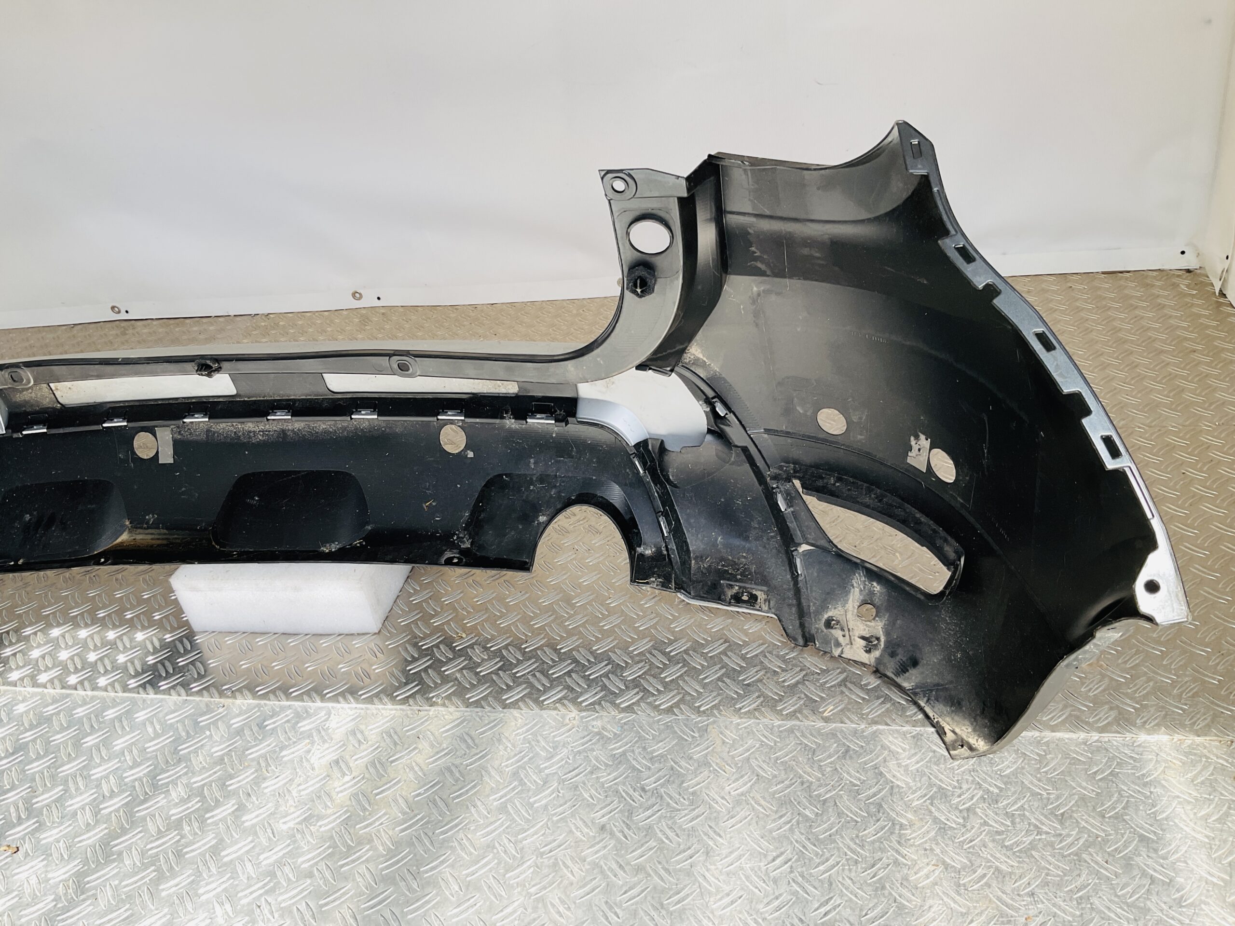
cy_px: 463
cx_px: 618
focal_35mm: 29
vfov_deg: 48.2
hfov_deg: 61.7
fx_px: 1035
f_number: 1.8
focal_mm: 3
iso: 16
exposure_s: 1/391
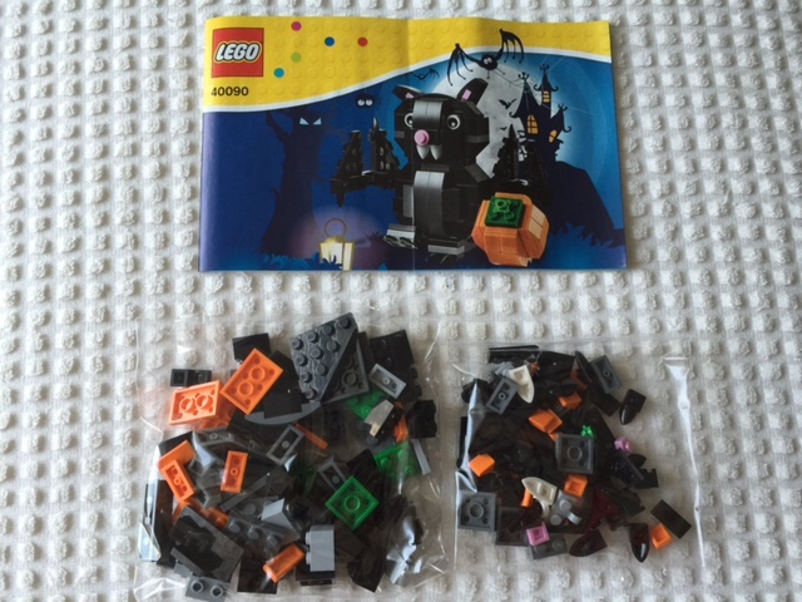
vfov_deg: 48.2
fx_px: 672
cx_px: 401
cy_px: 301
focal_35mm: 29
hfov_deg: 61.7
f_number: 2.2
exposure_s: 1/40
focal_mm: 4.15
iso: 32
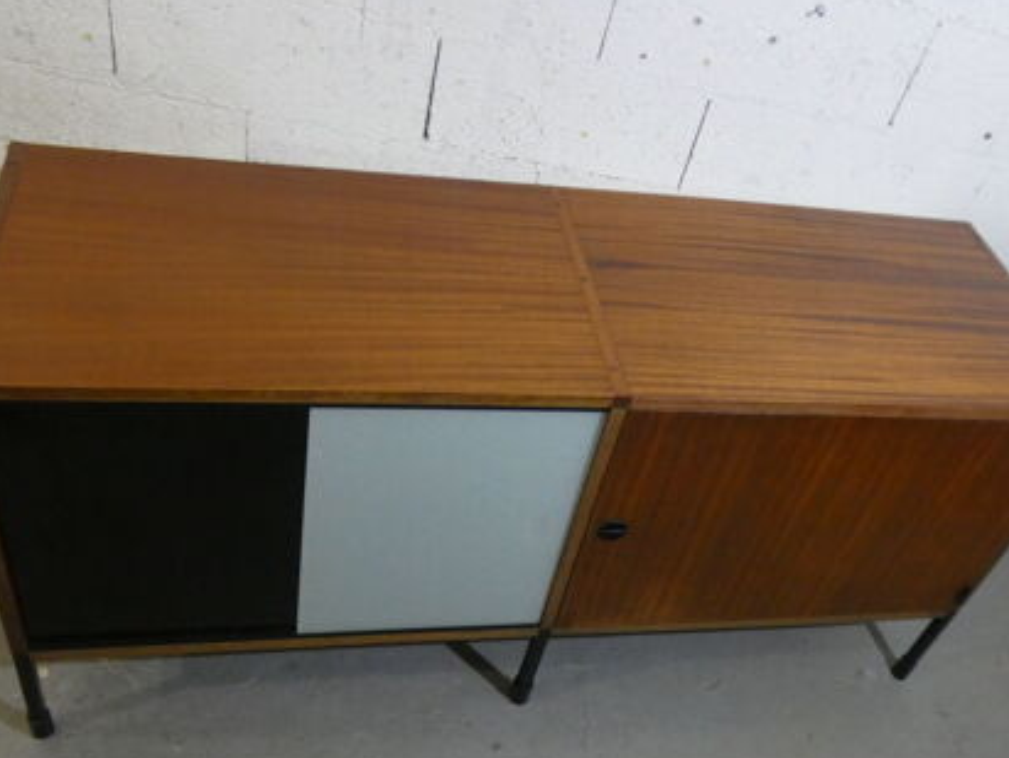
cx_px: 501
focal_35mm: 35
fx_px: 1021
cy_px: 370
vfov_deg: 40.8
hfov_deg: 52.6
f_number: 3.3
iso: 1000
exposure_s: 1/80
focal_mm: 5.3
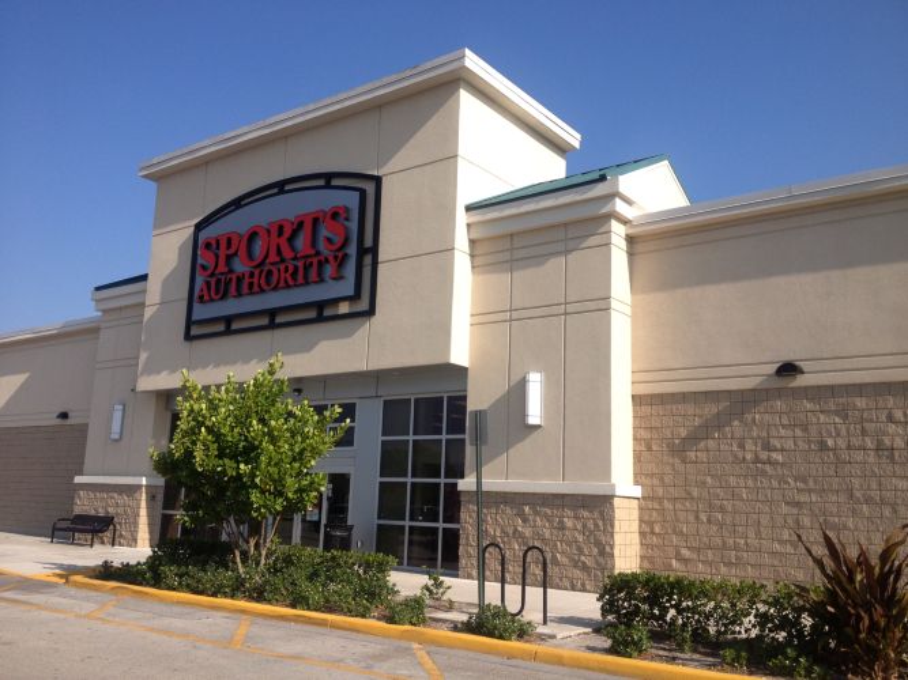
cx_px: 454
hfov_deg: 52.6
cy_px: 340
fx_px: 918
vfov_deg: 40.7
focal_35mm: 35
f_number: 2.4
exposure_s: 1/1416
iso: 50
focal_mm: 4.28
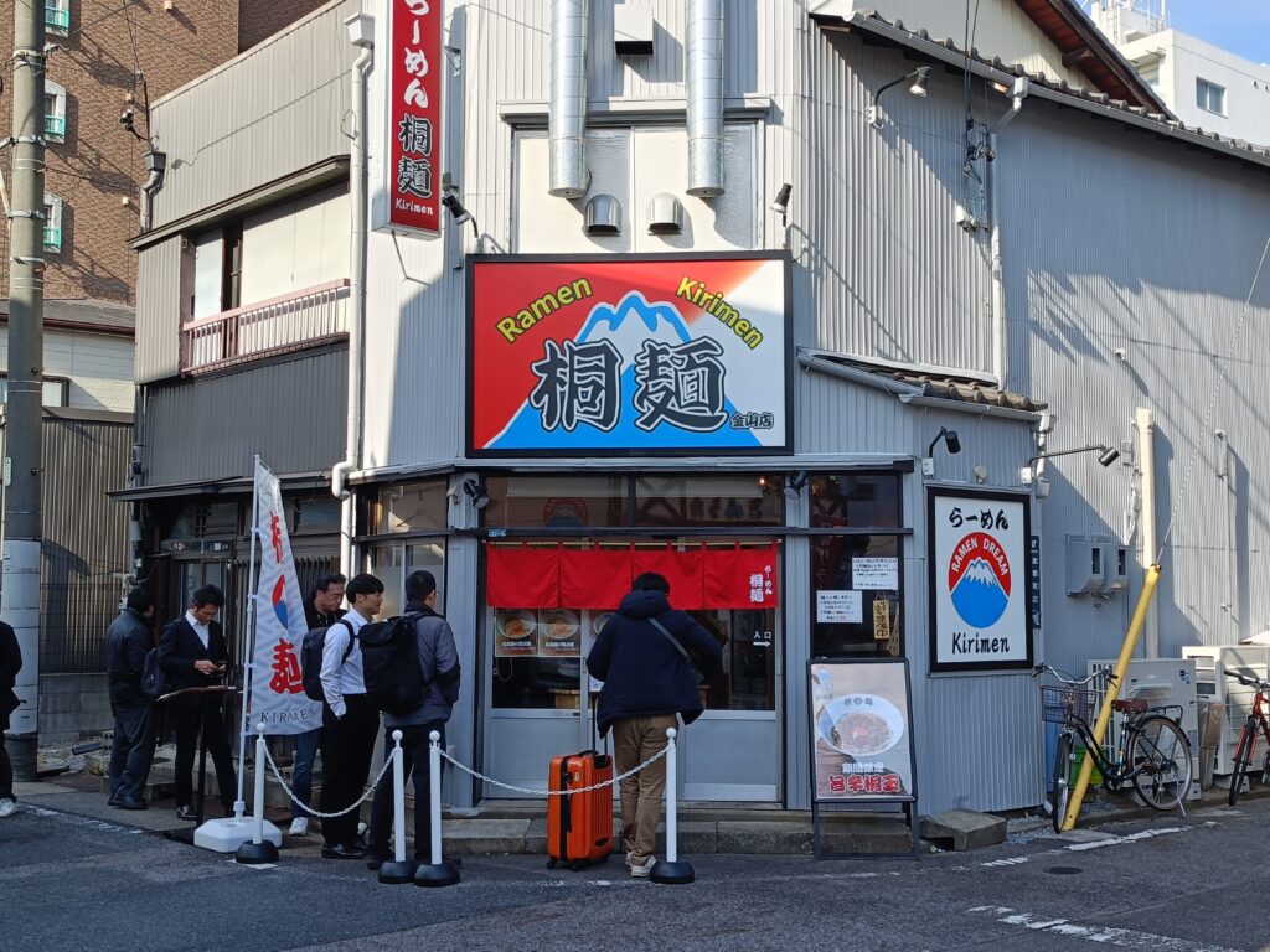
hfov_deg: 47.9
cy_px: 476
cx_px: 635
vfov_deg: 36.8
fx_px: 1431
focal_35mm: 39
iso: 50
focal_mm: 4.7
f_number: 1.7
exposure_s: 1/356
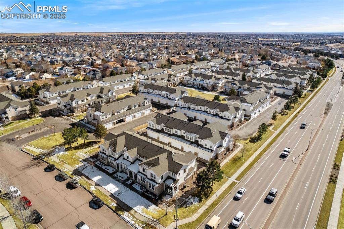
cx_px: 172
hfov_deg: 78.6
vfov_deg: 57.1
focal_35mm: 22
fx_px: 210
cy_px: 114
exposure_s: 1/8000
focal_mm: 8.38
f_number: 2.8
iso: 400
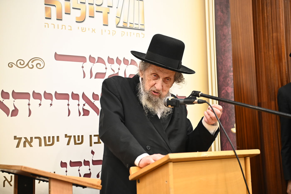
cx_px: 146
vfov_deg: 24.2
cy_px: 97
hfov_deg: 35.7
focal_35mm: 56
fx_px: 452
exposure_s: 1/125
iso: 2000
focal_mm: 56
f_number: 3.5
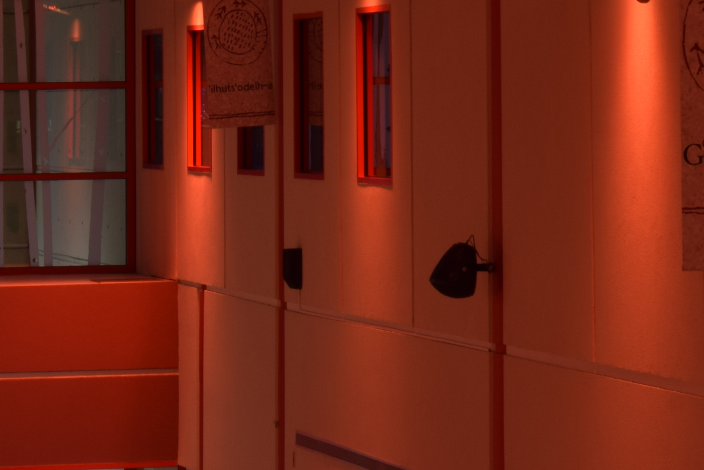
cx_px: 655
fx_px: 5018
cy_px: -218
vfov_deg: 5.3
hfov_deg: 8.0
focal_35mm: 257
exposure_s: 5
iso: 100
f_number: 22
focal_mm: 55
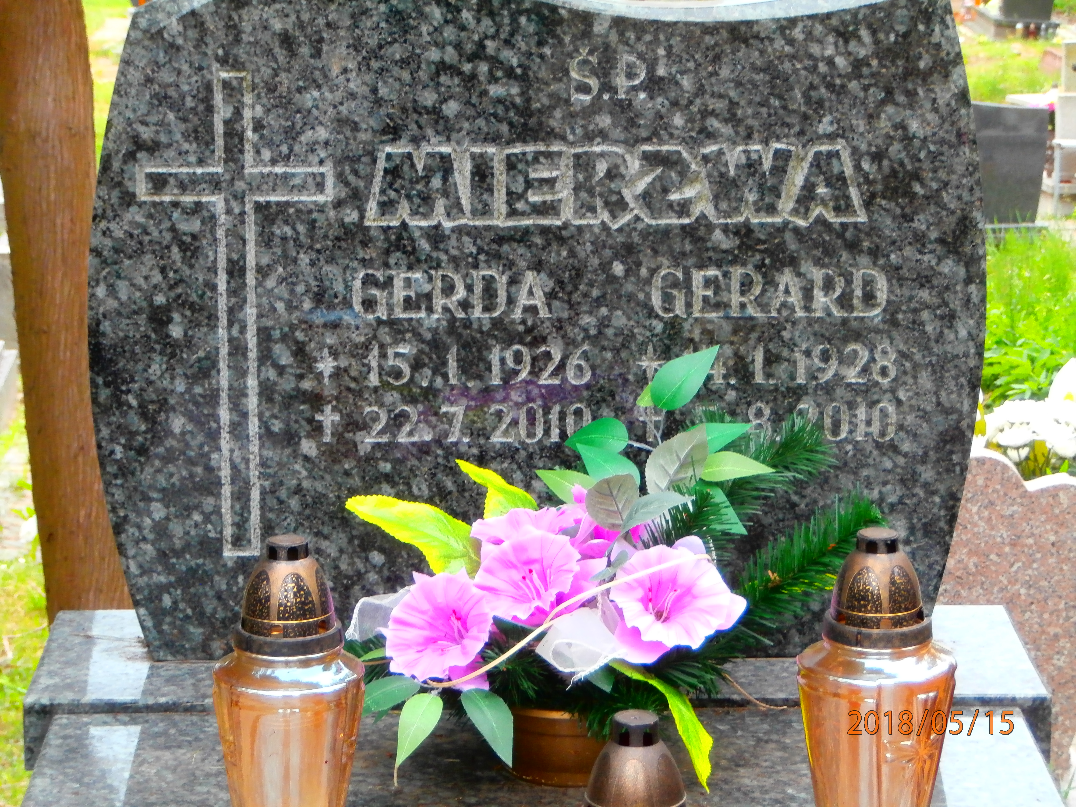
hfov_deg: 17.9
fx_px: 3419
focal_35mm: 110
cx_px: 538
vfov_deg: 13.5
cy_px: 404
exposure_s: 1/125
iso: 200
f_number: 5.4
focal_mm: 19.54
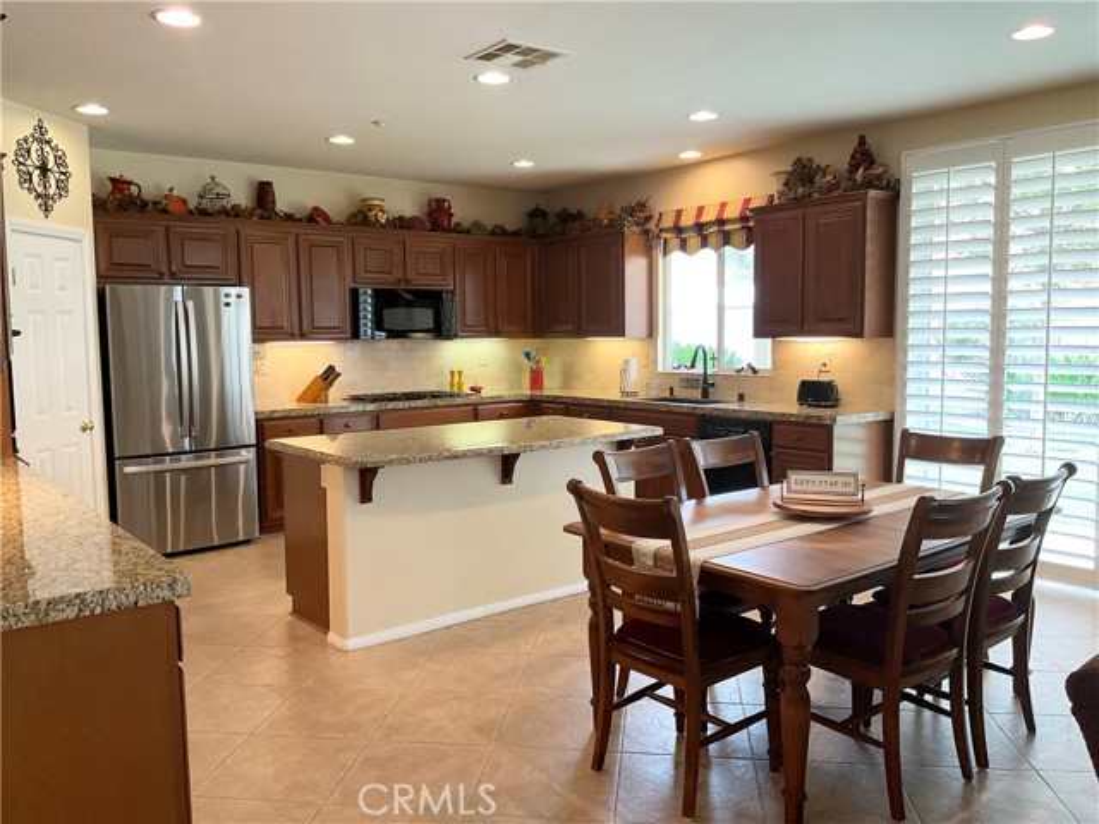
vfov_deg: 48.2
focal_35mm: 29
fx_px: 921
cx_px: 550
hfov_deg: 61.7
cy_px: 412
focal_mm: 3
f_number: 1.8
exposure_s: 1/60
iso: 80
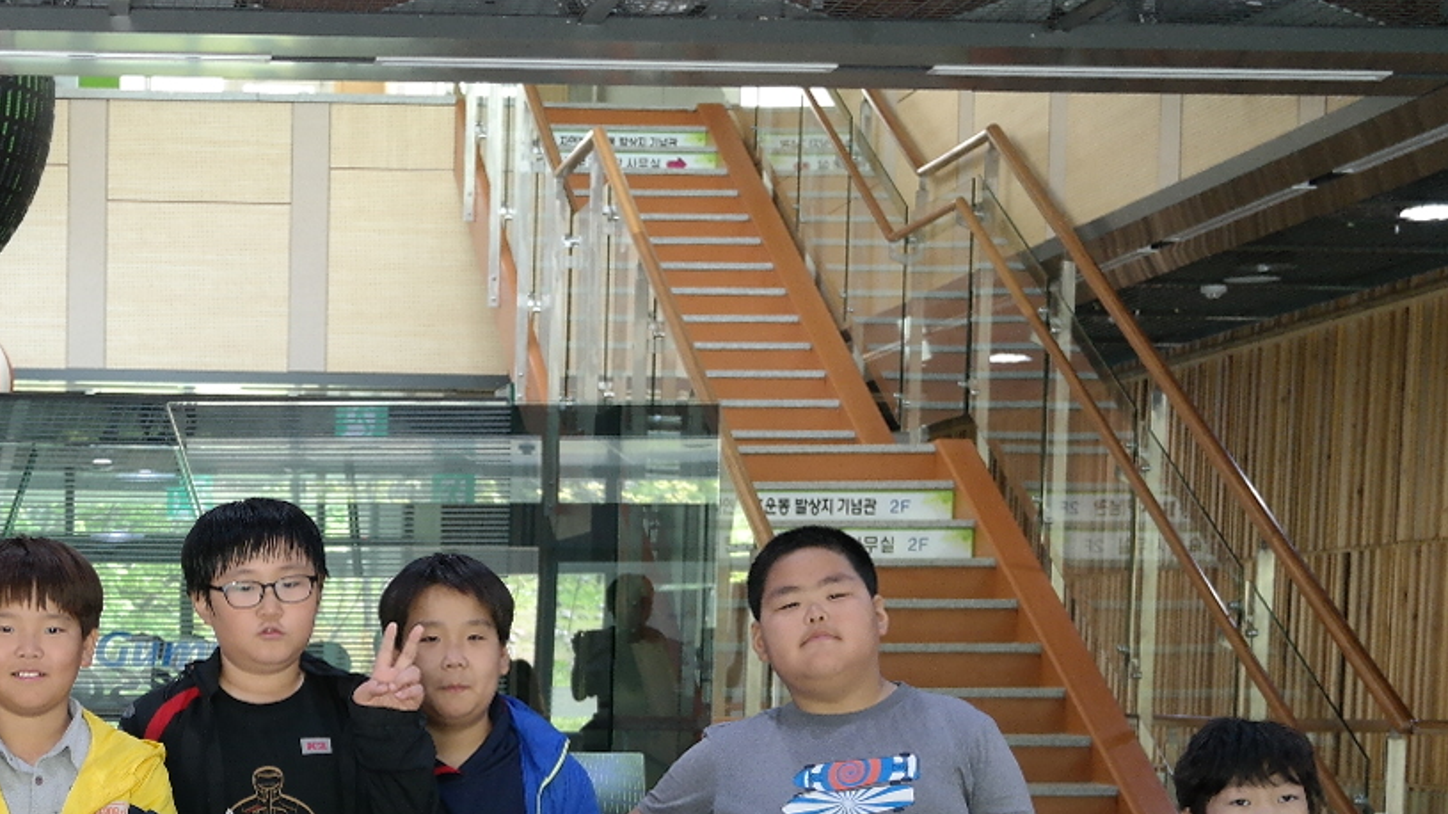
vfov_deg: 14.6
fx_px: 3071
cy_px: 985
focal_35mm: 80
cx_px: 185
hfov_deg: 25.8
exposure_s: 1/50
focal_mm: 24
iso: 800
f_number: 3.5
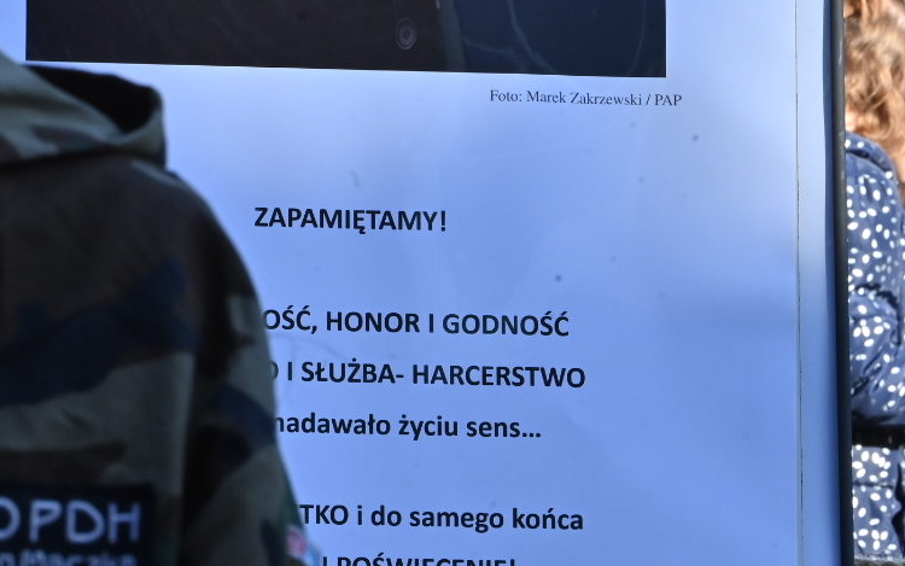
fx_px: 9768
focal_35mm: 396
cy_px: 10
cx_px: 37
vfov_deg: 3.3
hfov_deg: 5.3
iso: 1100
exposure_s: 1/200
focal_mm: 180
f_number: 22
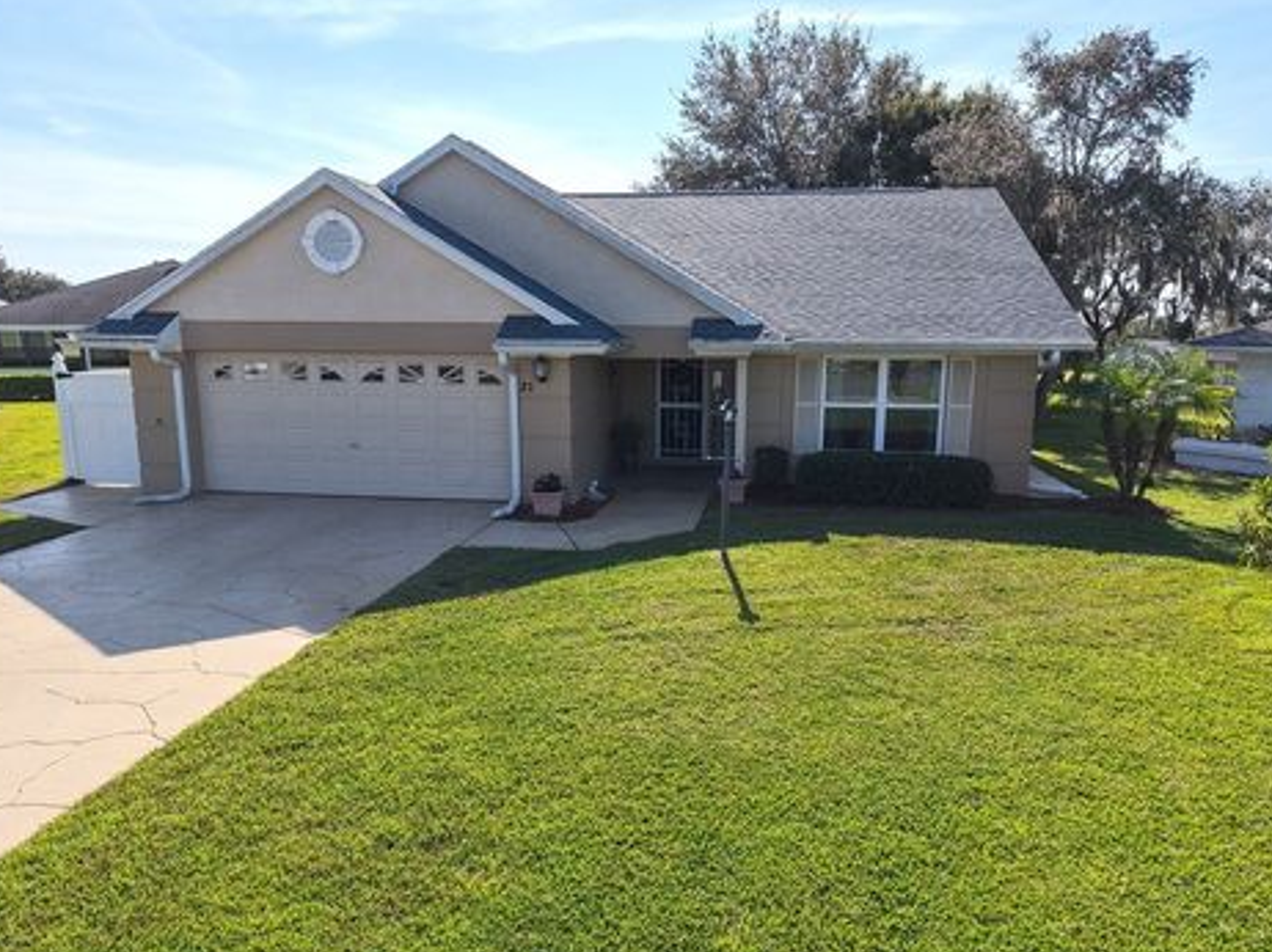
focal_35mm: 26
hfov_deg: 67.3
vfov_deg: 53.0
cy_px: 494
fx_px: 955
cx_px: 647
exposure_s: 1/8000
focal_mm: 8.67
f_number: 1.8
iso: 100
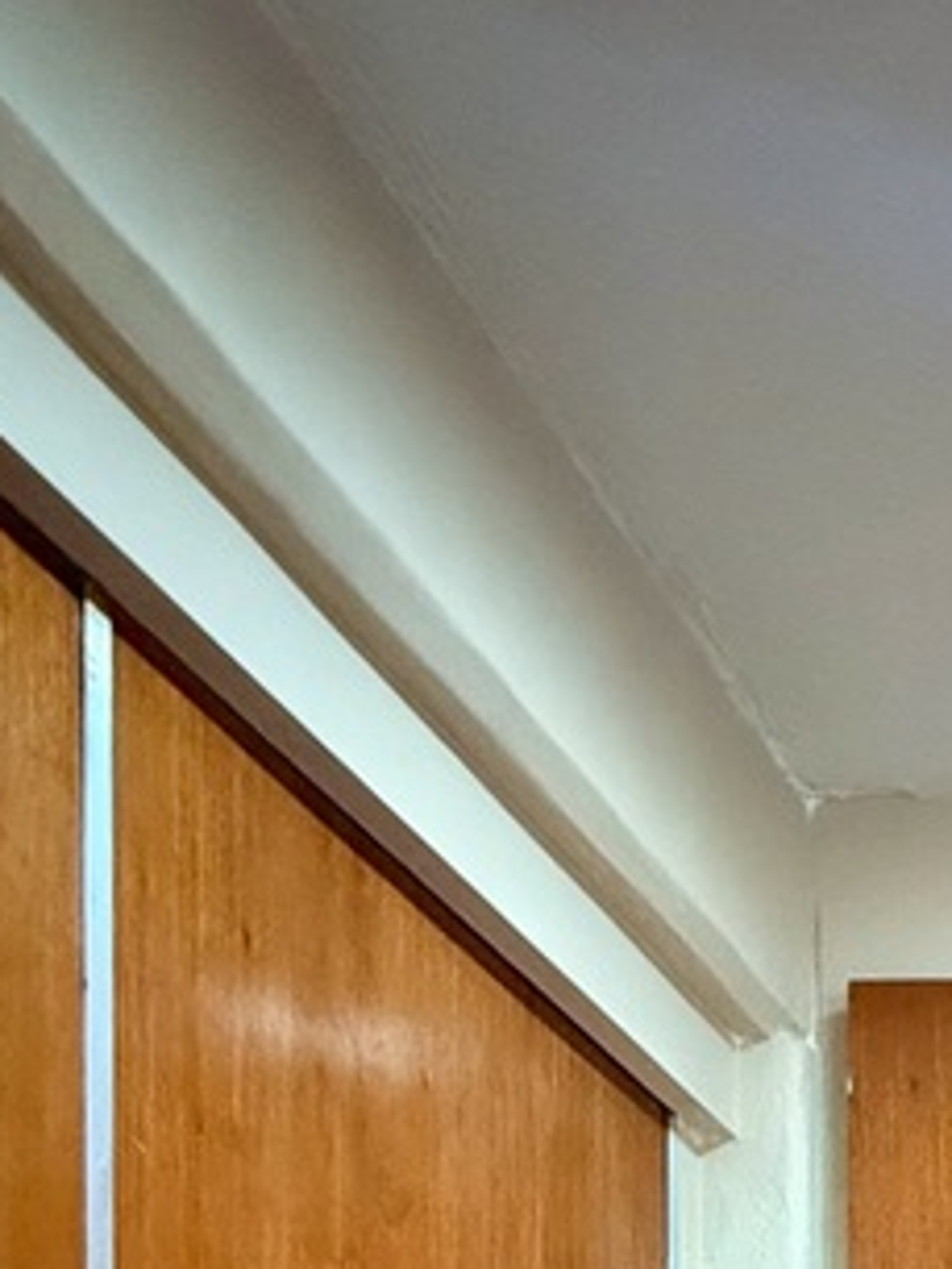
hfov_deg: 20.8
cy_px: 1956
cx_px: 1584
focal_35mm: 55
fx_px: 2015
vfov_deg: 25.3
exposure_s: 1/30
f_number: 2.2
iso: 1250
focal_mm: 2.22
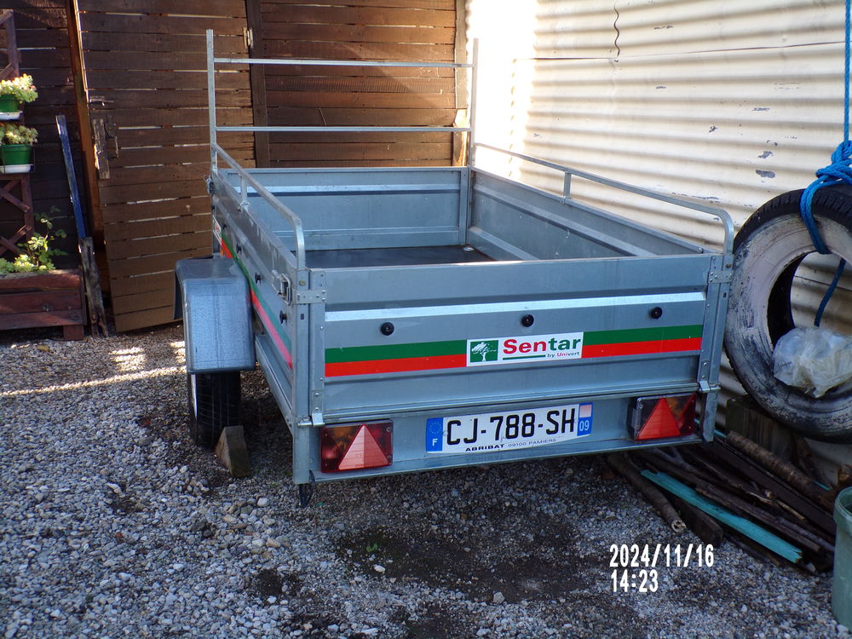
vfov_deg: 38.7
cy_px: 320
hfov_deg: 50.1
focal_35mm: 37
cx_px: 426
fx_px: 911
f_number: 4.7
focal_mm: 6.6
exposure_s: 1/50
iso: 80
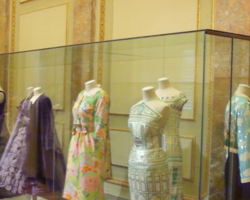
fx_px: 473
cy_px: 135
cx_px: 116
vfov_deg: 23.7
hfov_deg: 29.6
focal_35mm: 64
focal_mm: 6.6
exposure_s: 1/1.43
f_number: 3.5
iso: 150
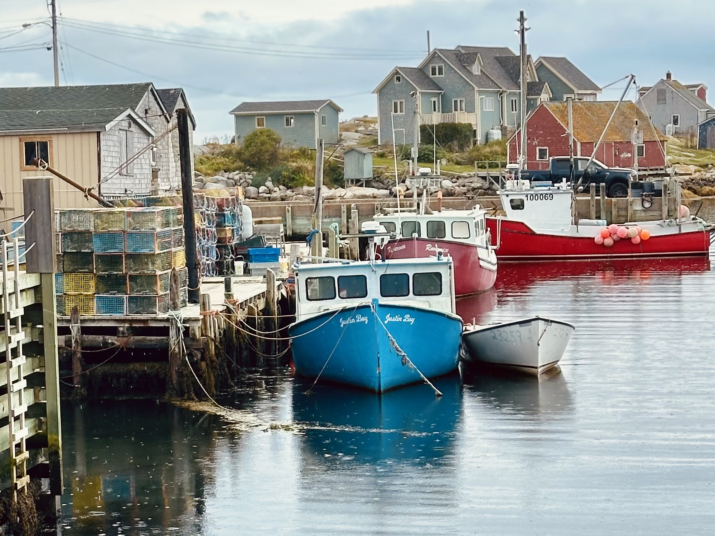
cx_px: 358
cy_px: 268
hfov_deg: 39.7
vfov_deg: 30.3
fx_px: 991
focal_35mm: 48
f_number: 1.78
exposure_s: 1/638
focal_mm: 6.86
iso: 64
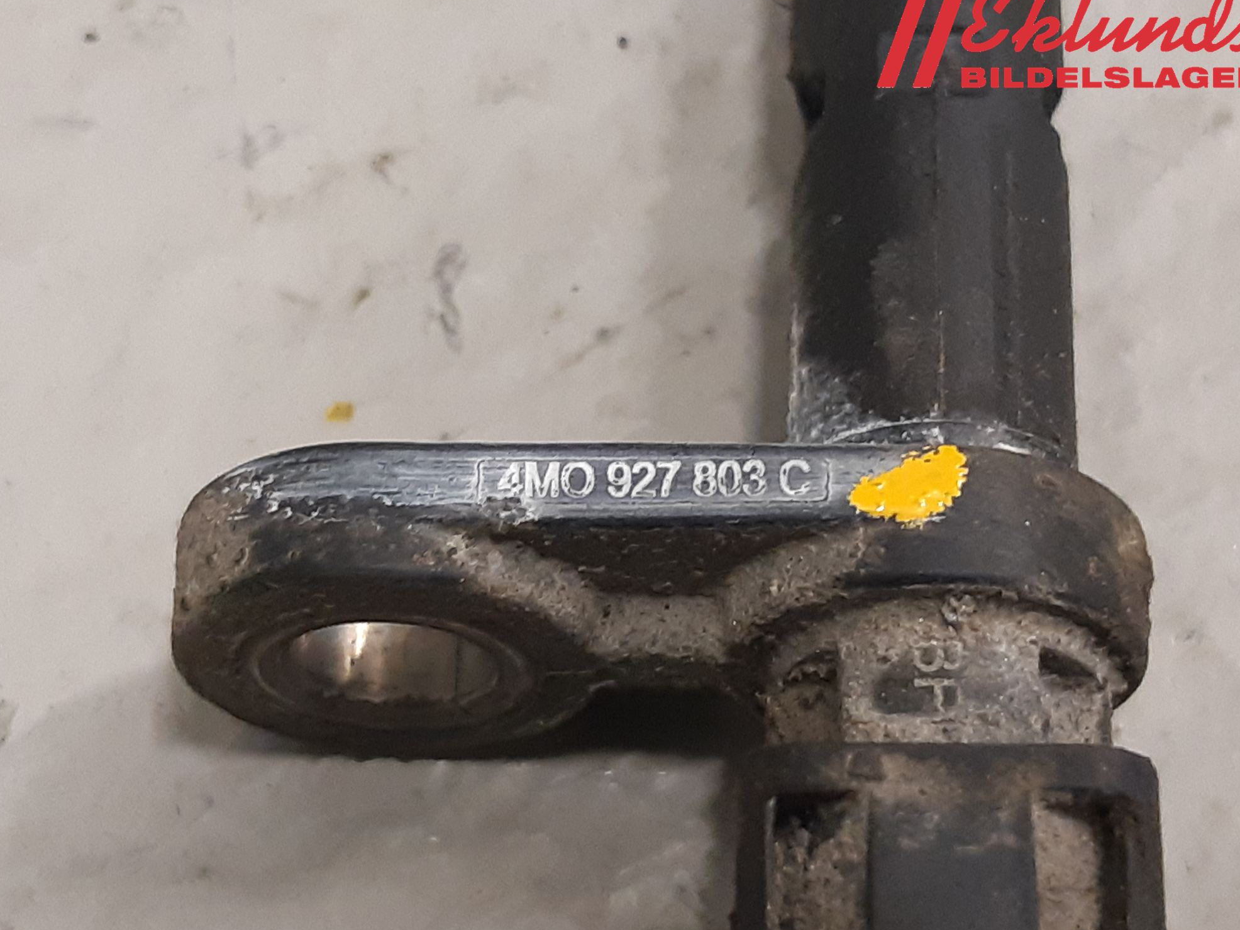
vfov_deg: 51.4
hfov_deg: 65.3
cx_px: 619
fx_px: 967
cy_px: 464
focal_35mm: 27
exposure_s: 1/50
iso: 200
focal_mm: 3.93
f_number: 1.7
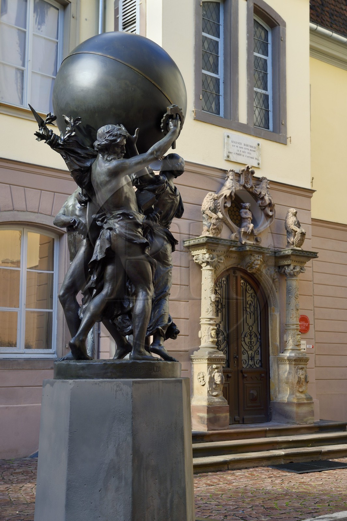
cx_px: 174
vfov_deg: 39.6
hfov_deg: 26.9
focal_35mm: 50
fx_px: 724
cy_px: 260
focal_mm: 50
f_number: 7.1
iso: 200
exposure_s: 1/160
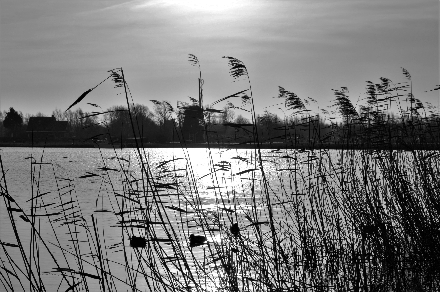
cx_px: 220
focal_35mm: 82
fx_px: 1007
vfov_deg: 16.5
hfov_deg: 24.6
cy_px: 146
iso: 200
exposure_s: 1/800
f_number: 14
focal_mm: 55
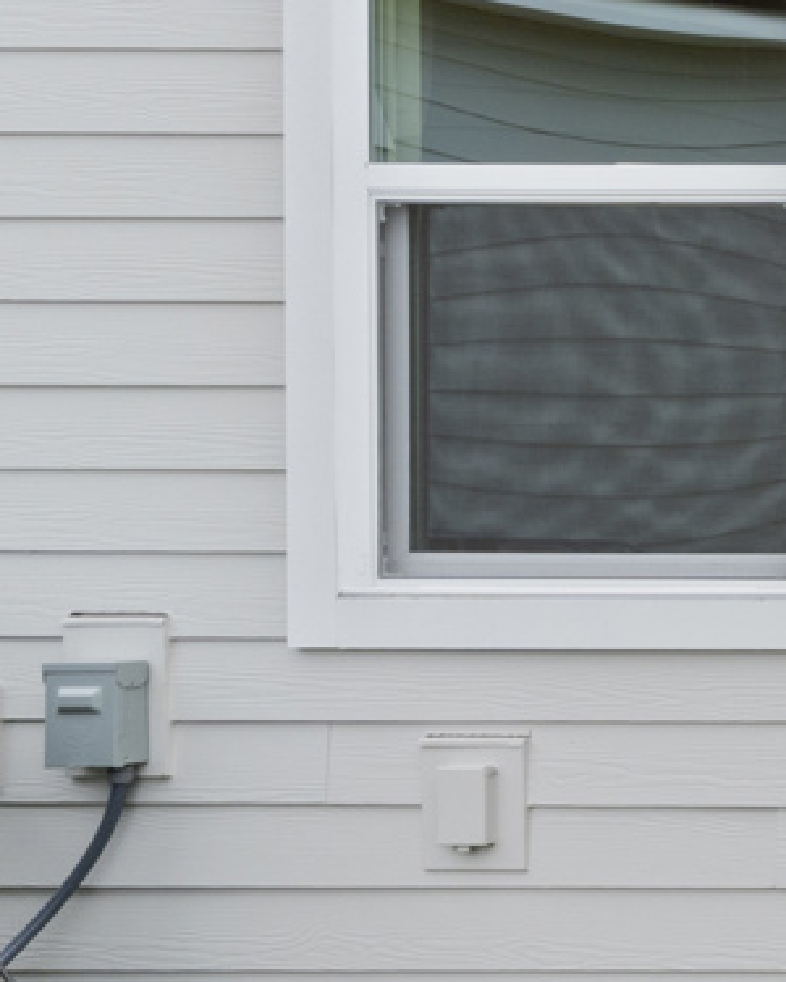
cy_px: 462
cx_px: 3233
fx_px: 2908
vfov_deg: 19.2
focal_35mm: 100
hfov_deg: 7.9
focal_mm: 16
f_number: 9
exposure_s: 1/80
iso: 320
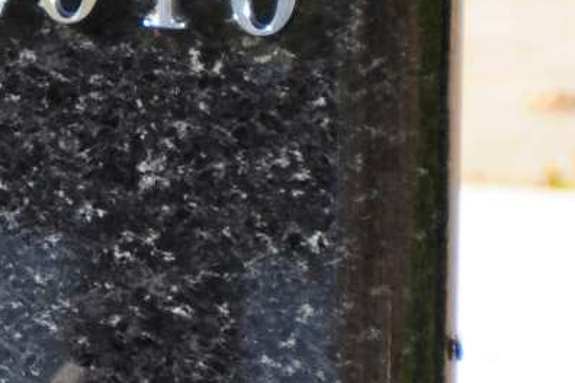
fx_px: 14502
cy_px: -321
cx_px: -884
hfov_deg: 2.3
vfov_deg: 1.5
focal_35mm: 908
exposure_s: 1/160
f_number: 7.1
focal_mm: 112
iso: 200
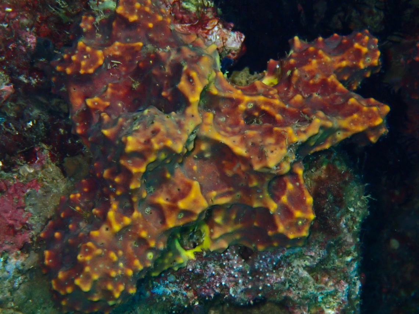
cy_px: 157
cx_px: 210
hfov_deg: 19.6
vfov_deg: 14.8
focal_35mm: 100
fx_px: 1210
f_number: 6.3
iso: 500
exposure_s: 1/200
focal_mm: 18
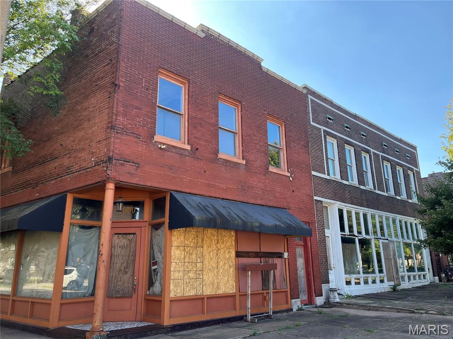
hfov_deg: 67.3
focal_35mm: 26
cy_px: 170
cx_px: 226
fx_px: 340
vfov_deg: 53.1
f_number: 1.6
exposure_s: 1/513
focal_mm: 5.1
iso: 50
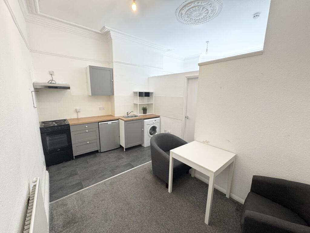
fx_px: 125
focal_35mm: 14
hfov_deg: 102.1
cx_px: 155
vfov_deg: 85.7
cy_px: 116
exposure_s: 1/99
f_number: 2.2
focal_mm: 2.22
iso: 200
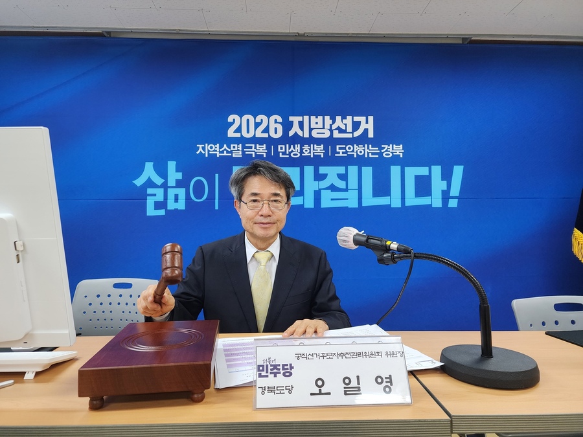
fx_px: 387
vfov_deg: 58.9
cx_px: 292
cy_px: 218
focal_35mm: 23
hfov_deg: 73.9
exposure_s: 1/120
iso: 320
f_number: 1.8
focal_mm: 6.4
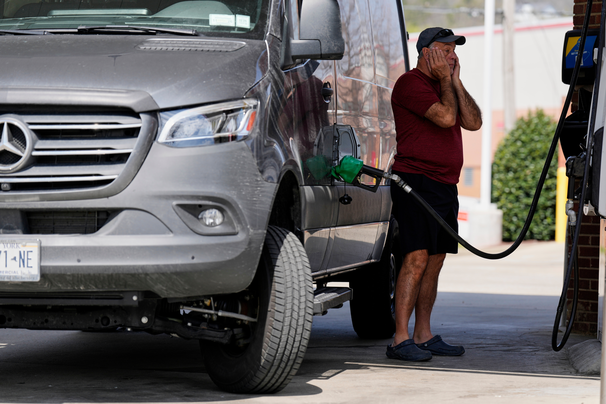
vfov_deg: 10.6
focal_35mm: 129
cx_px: 303
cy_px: 202
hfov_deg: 15.9
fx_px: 2171
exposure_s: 1/1250
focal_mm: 129
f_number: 3.5
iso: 160
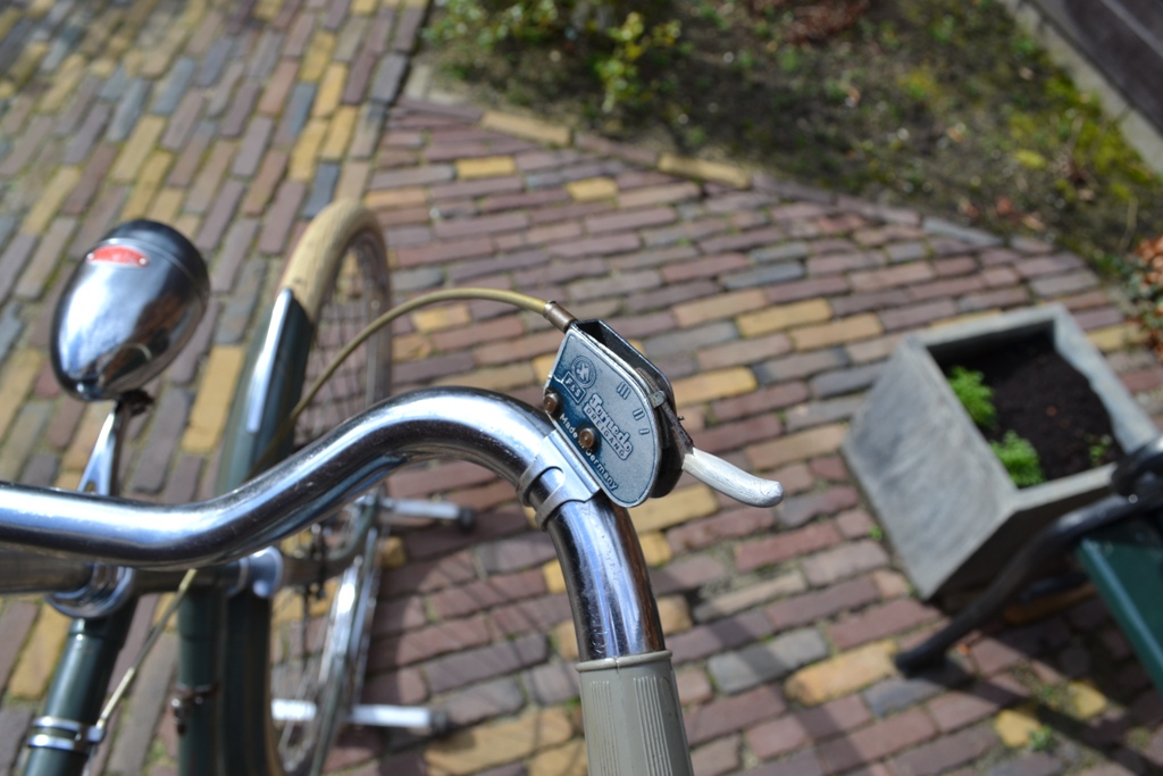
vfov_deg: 47.9
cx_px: 582
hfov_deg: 67.4
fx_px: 872
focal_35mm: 27
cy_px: 388
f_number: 8
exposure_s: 1/200
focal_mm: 18
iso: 100
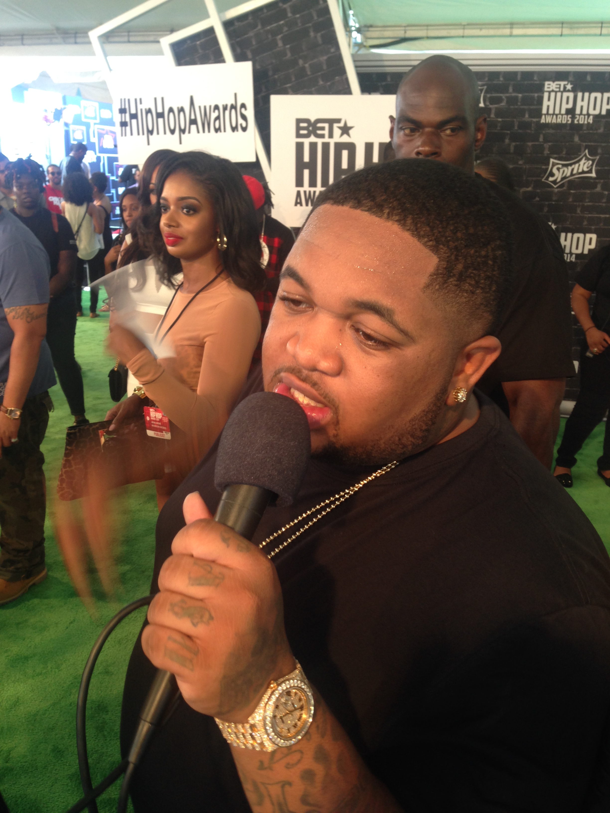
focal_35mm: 33
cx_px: 305
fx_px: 775
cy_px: 406
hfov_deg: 42.9
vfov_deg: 55.4
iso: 50
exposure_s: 1/20
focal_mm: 4.12
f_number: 2.4
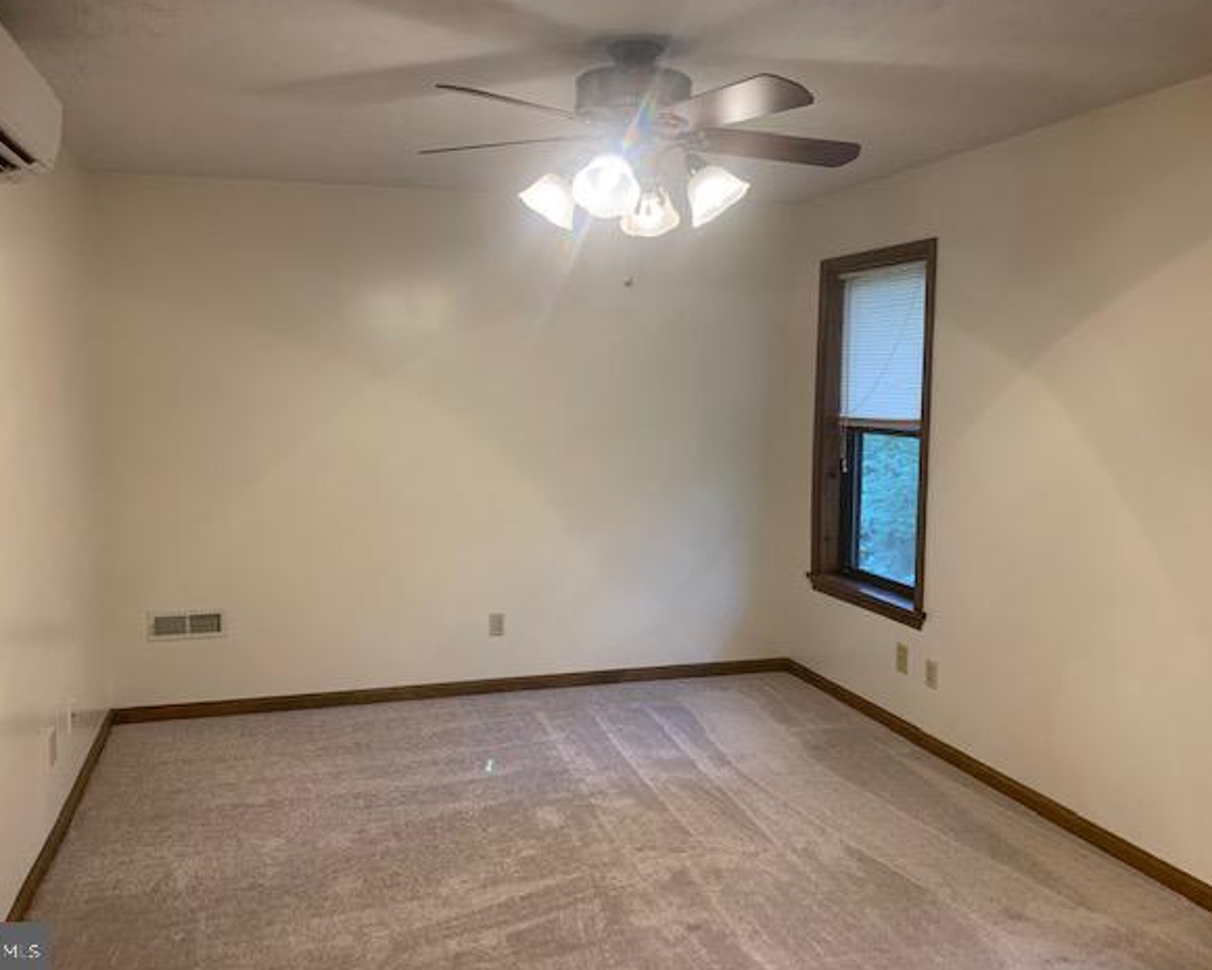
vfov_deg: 51.5
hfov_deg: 62.1
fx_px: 1004
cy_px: 475
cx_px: 556
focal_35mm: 28
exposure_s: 1/60
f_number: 1.8
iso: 250
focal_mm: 4.25
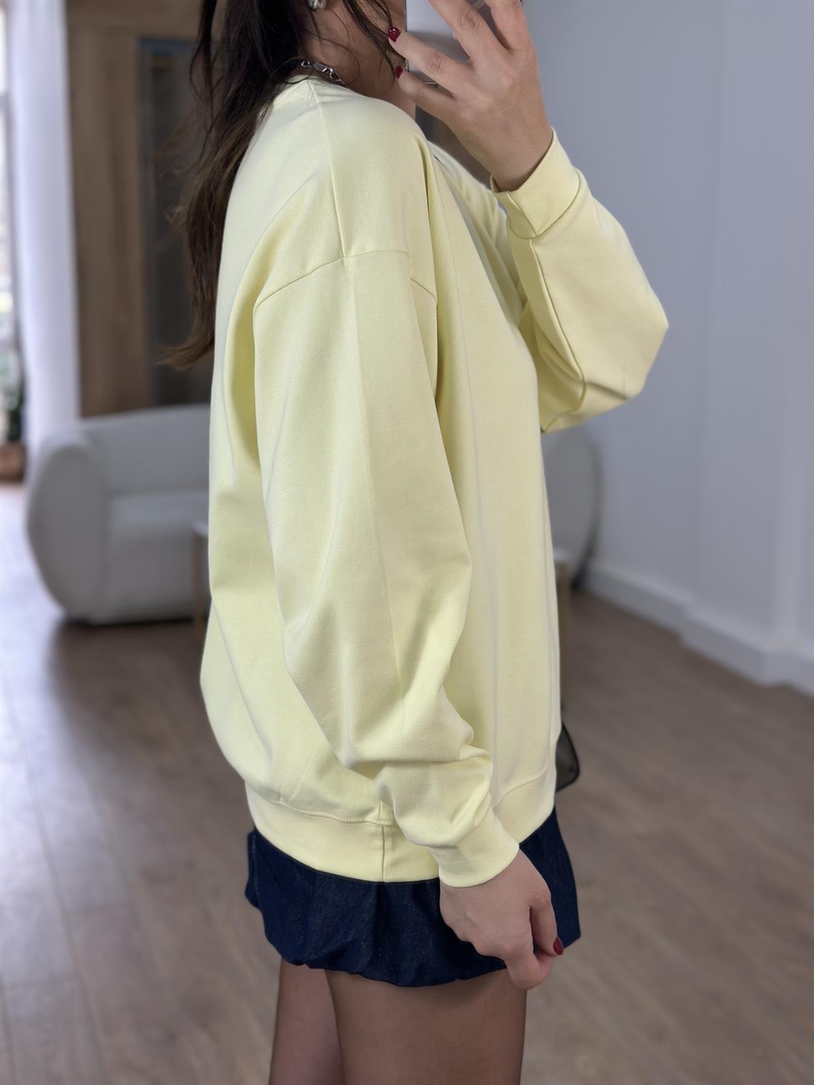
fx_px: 1505
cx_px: 407
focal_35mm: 48
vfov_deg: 39.7
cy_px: 542
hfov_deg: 30.3
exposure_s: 1/293
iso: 80
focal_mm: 6.86
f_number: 1.78
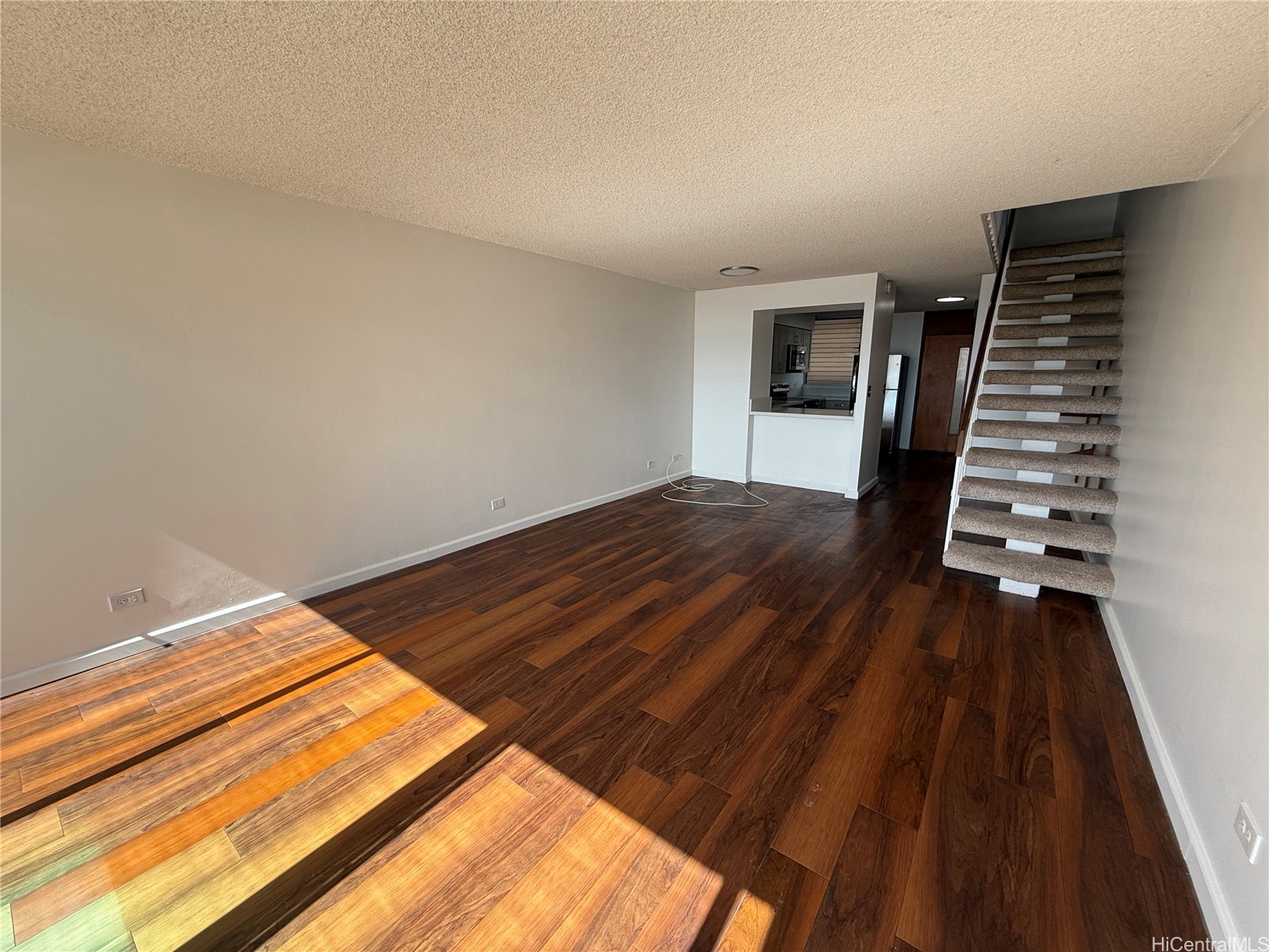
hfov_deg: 102.1
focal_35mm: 14
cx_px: 634
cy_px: 476
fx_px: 513
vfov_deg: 85.7
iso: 50
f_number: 2.2
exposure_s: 1/257
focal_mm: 2.22
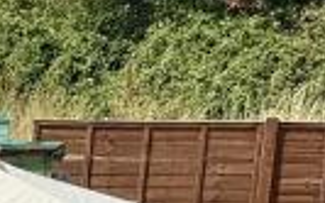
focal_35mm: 196
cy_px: 490
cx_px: -320
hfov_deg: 9.9
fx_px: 1735
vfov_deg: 6.4
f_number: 1.78
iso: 80
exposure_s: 1/3759
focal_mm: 6.76
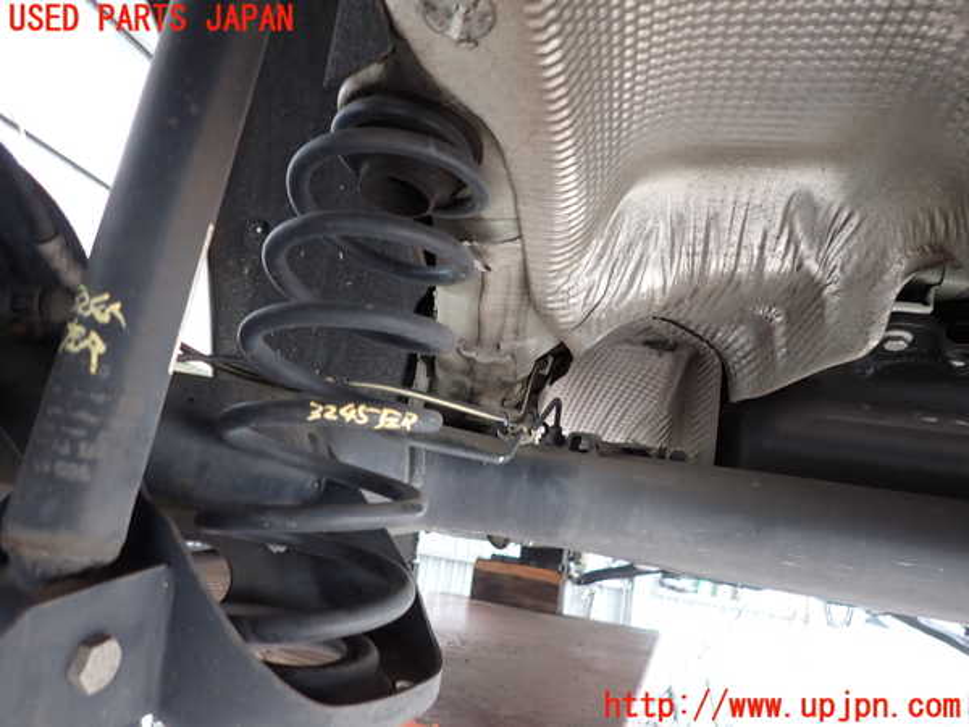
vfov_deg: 54.9
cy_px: 364
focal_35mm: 25
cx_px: 484
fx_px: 700
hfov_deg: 69.4
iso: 200
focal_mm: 4.5
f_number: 2
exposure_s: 1/40
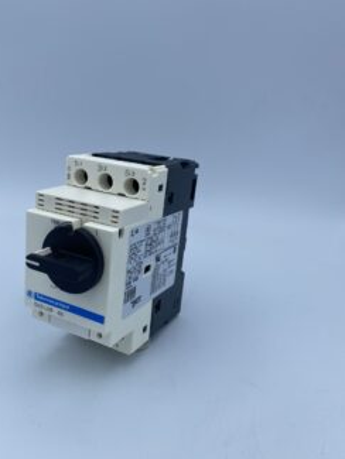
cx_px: 134
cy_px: 236
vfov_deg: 56.8
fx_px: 425
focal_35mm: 32
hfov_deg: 43.9
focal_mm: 4.25
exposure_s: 1/1412
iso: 32
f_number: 1.8
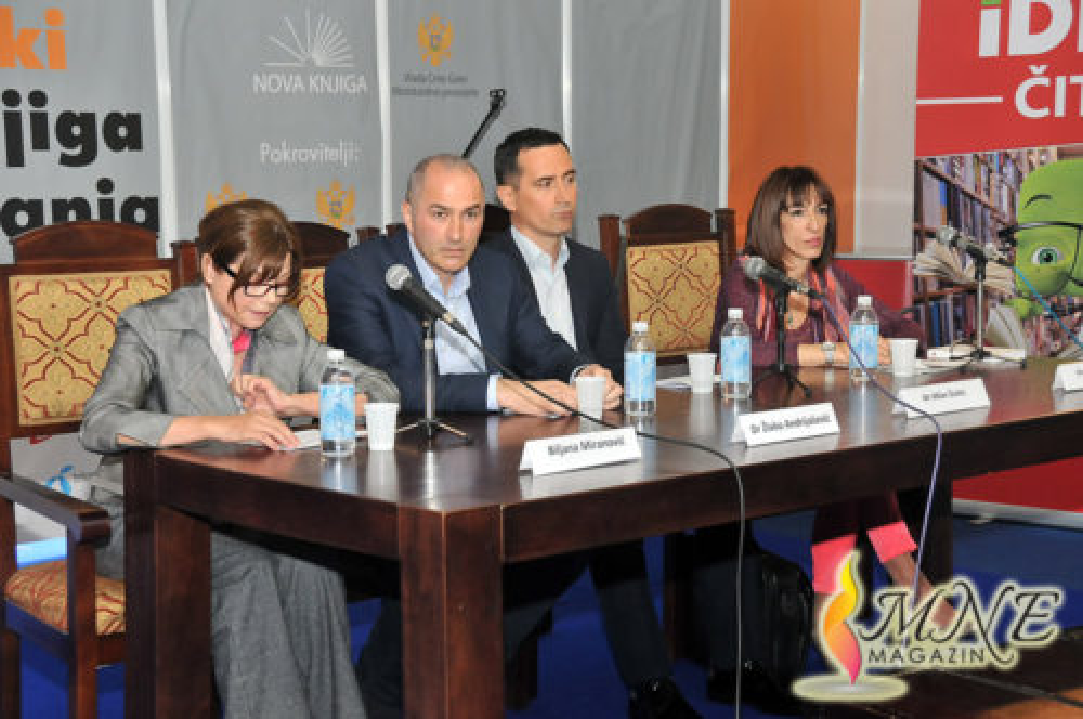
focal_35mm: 69
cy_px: 360
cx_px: 542
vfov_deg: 19.7
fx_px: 2073
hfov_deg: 29.3
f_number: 5.6
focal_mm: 46
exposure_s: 1/125
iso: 1000
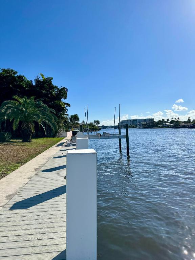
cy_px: 130
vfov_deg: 71.6
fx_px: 180
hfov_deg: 56.8
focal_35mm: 24
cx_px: 98
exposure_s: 1/10417
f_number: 1.78
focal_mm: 6.76
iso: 80
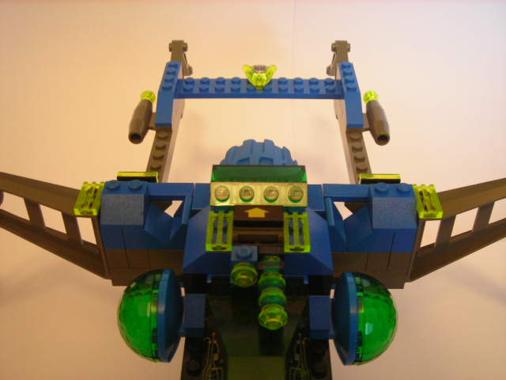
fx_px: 599
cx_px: 253
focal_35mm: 41
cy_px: 190
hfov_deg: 45.8
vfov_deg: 35.1
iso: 194
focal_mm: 6.8
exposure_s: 1/4.1
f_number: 3.3
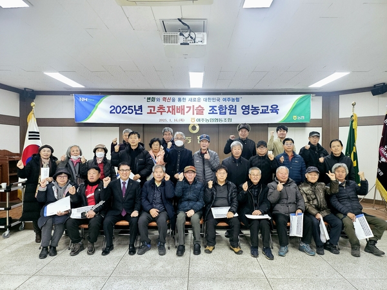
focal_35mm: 24
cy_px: 145
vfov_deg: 56.8
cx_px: 194
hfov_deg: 71.6
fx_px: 268
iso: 200
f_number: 1.8
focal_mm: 5
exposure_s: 1/120
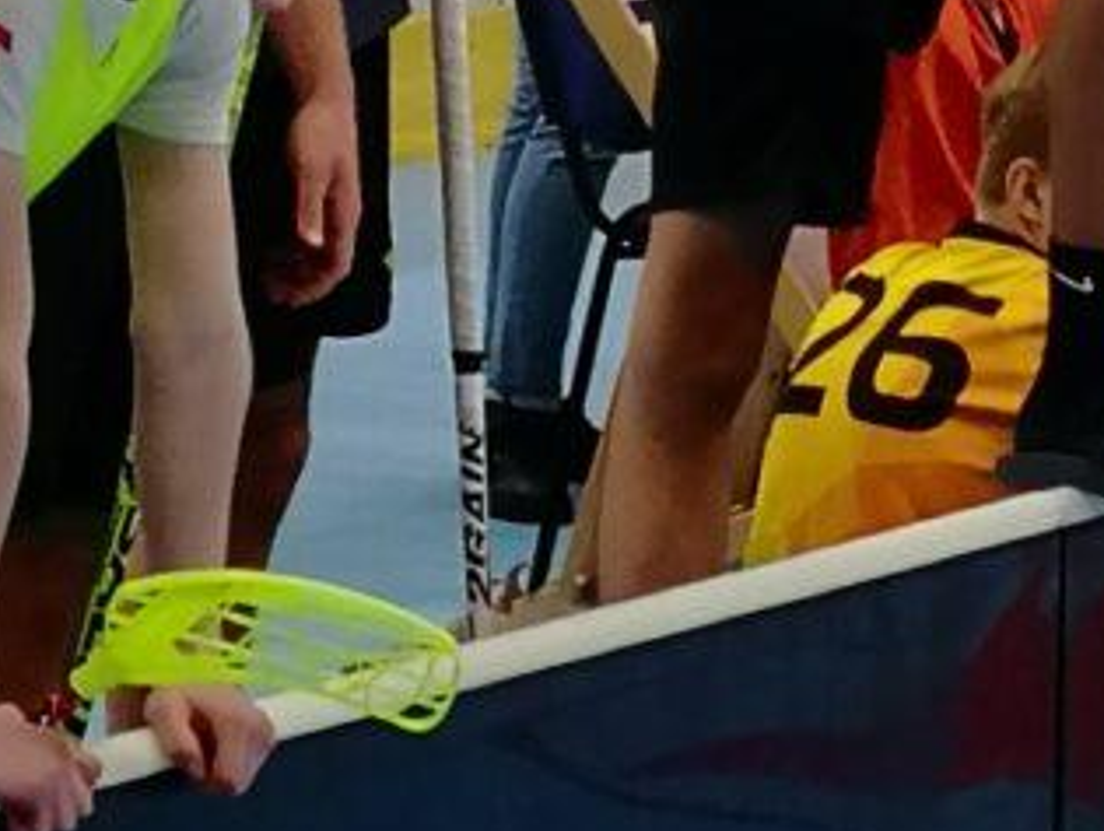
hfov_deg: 7.0
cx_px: 680
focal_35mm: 284
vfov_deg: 5.2
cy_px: 291
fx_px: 9068
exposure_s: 1/50
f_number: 2.2
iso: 80
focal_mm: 3.95
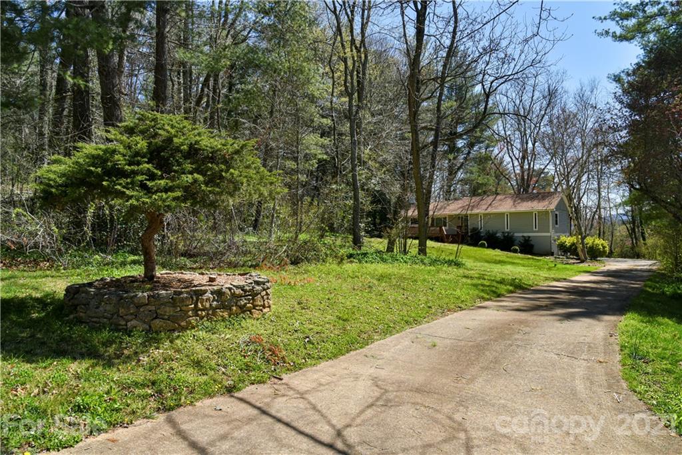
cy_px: 228
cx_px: 341
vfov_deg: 53.1
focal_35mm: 24
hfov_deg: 73.7
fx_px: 455
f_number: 9
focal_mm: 24
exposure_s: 1/320
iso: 800
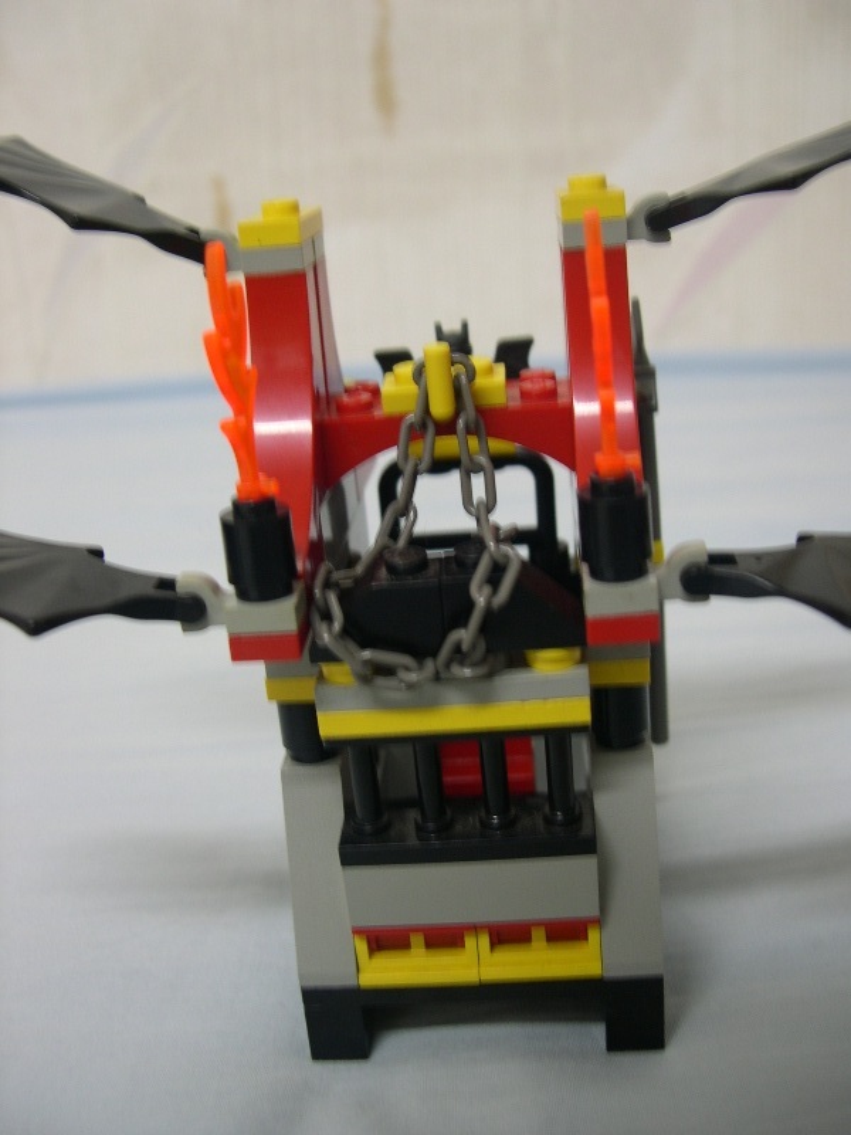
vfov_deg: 49.0
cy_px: 568
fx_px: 1246
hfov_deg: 37.7
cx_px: 426
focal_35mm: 38
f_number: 2.8
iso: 100
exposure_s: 1/11.5
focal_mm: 8
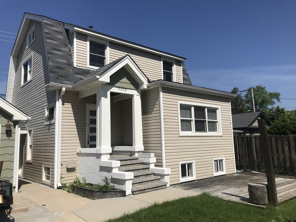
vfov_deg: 49.7
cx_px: 148
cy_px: 111
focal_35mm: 28
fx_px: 239
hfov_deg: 63.4
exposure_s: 1/5650
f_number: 1.8
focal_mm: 3.99
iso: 25
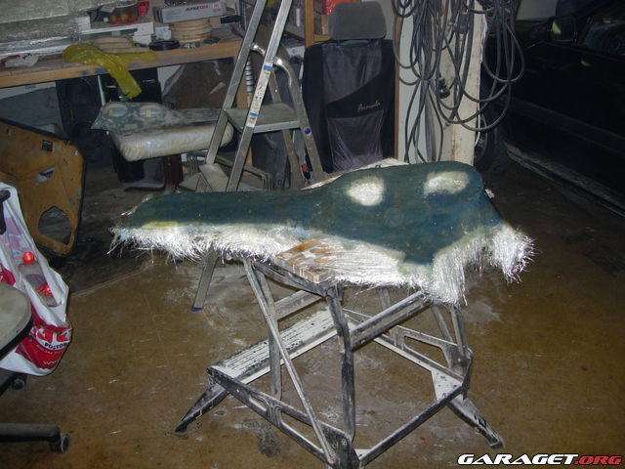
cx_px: 312
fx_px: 686
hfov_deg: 49.0
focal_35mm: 38
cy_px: 234
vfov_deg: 37.7
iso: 79
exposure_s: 1/64
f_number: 2.8
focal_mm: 7.8
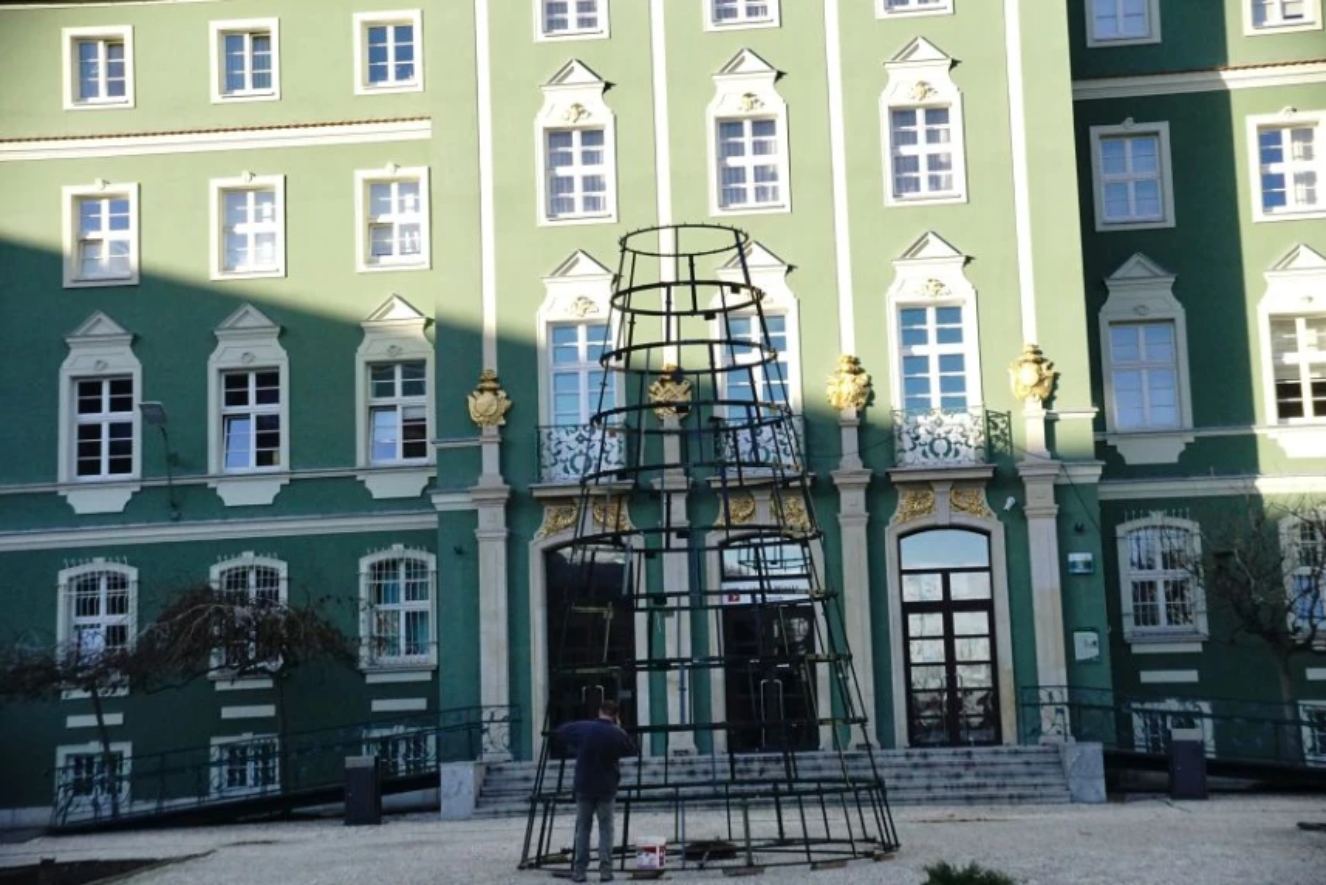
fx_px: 1934
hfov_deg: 37.8
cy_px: 442
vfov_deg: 25.8
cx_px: 663
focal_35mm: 52
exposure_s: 1/6400
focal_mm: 35
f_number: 4.5
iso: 1600
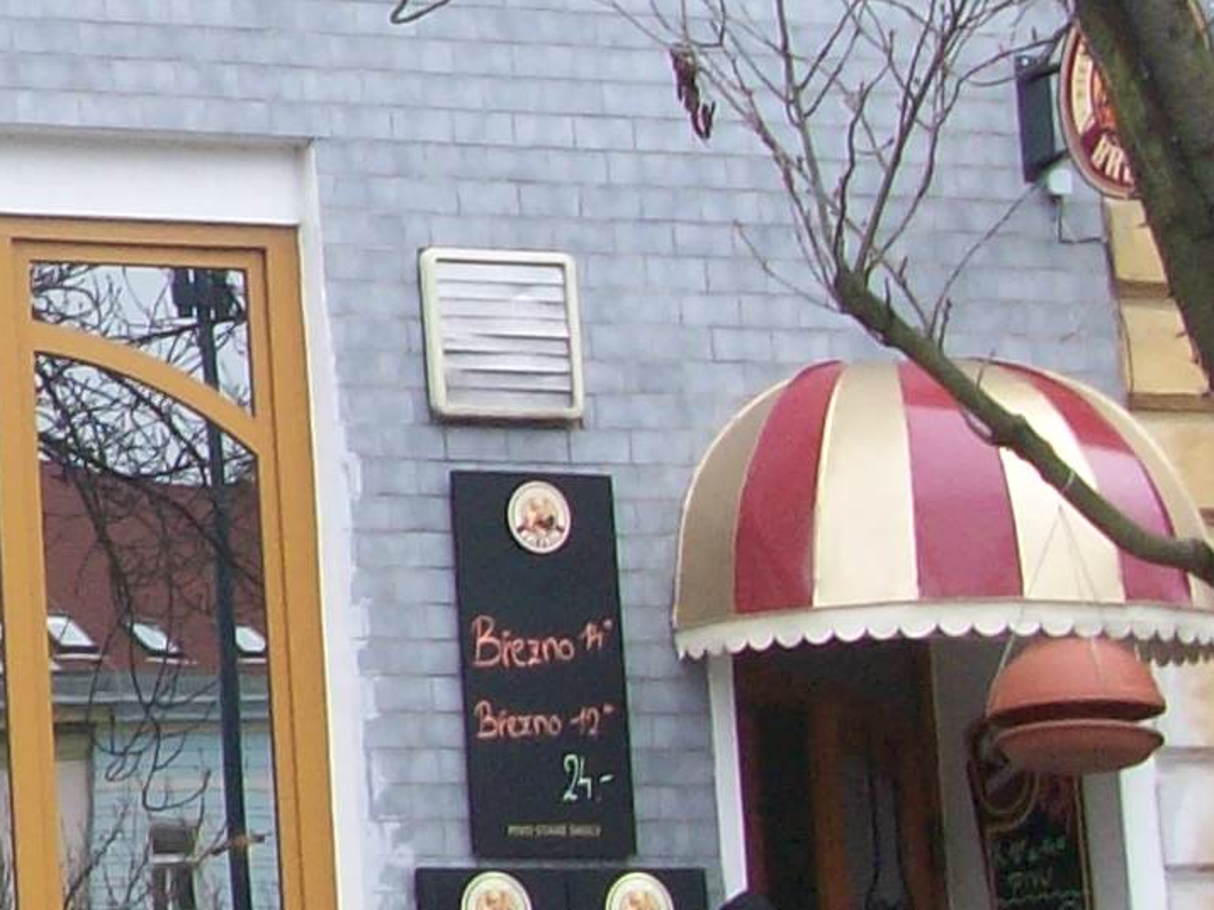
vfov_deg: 9.4
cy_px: -59
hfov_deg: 11.6
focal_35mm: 156
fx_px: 5470
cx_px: -1080
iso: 64
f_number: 2.8
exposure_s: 1/94.9
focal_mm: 5.7
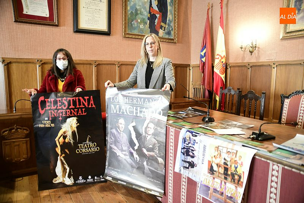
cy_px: 102
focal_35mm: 26
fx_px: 219
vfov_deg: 49.5
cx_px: 152
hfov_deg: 69.4
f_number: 2.8
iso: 2000
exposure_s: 1/80
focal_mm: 26
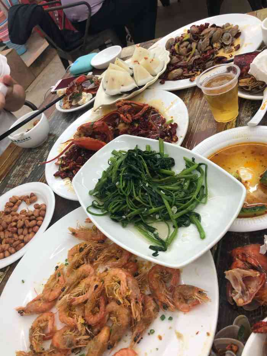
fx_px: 288
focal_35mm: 28
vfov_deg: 63.4
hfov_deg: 49.8
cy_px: 178
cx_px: 134
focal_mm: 3.99
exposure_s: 1/25
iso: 32
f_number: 1.8
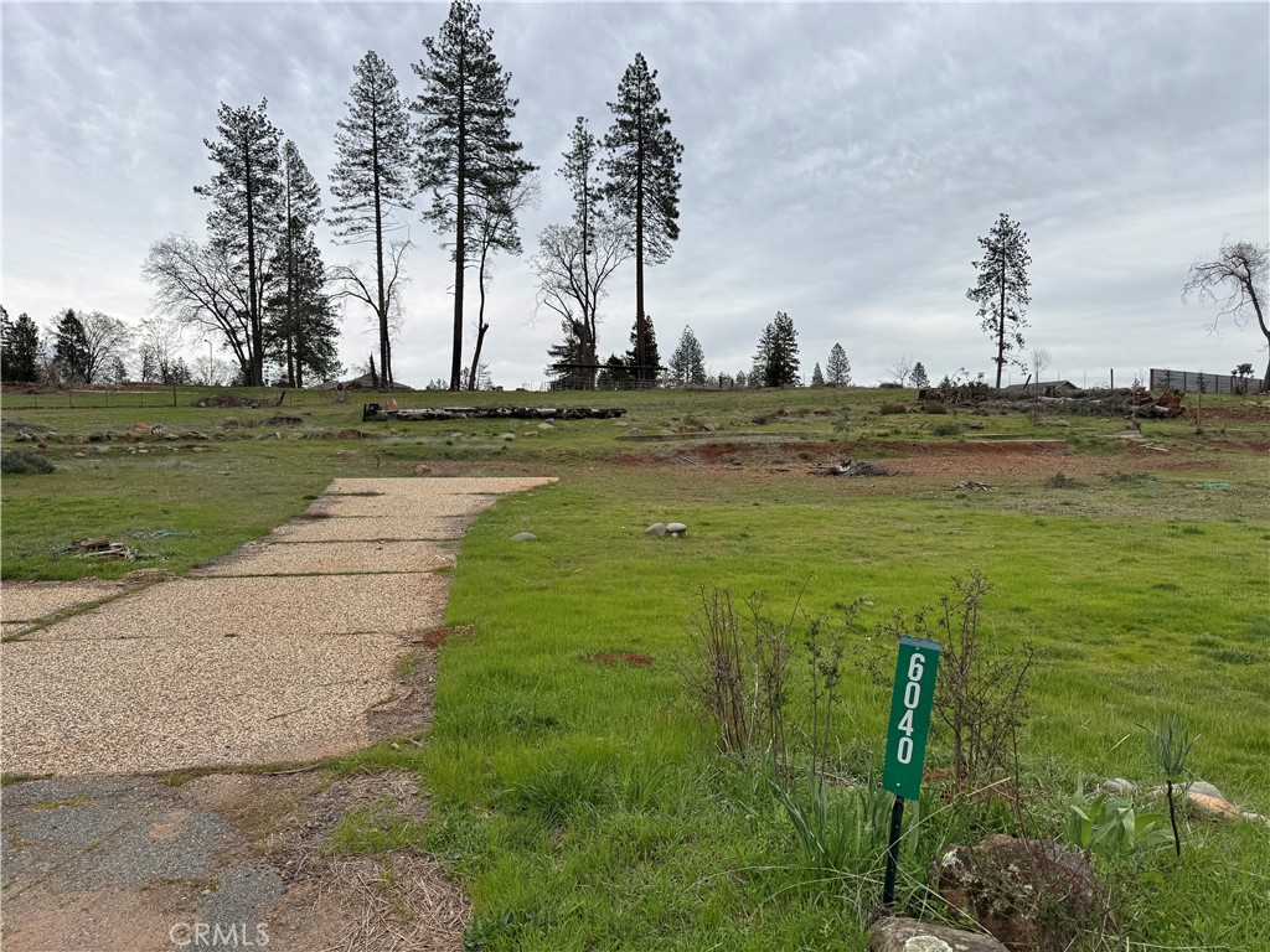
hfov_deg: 71.6
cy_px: 476
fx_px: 881
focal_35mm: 24
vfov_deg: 56.8
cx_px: 635
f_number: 1.78
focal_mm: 6.76
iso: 80
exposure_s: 1/1151
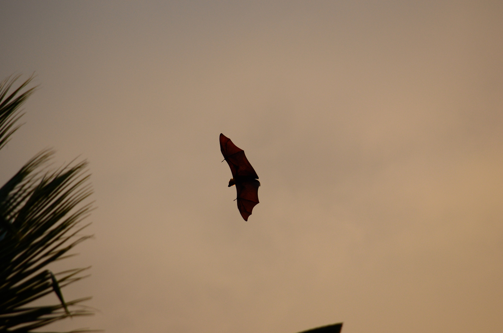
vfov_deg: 3.0
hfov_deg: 4.6
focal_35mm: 450
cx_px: 252
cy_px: 166
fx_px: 6274
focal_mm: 300
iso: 560
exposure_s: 1/800
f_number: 7.1
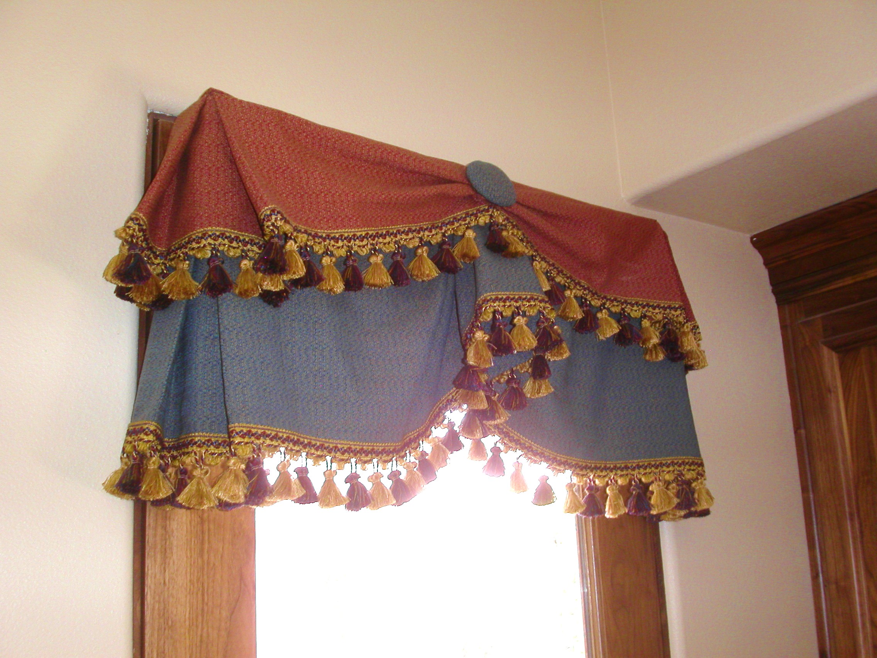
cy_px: 329
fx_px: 963
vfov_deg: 37.7
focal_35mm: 38
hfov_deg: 49.0
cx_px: 438
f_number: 2.8
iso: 100
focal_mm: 7.8
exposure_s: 1/30
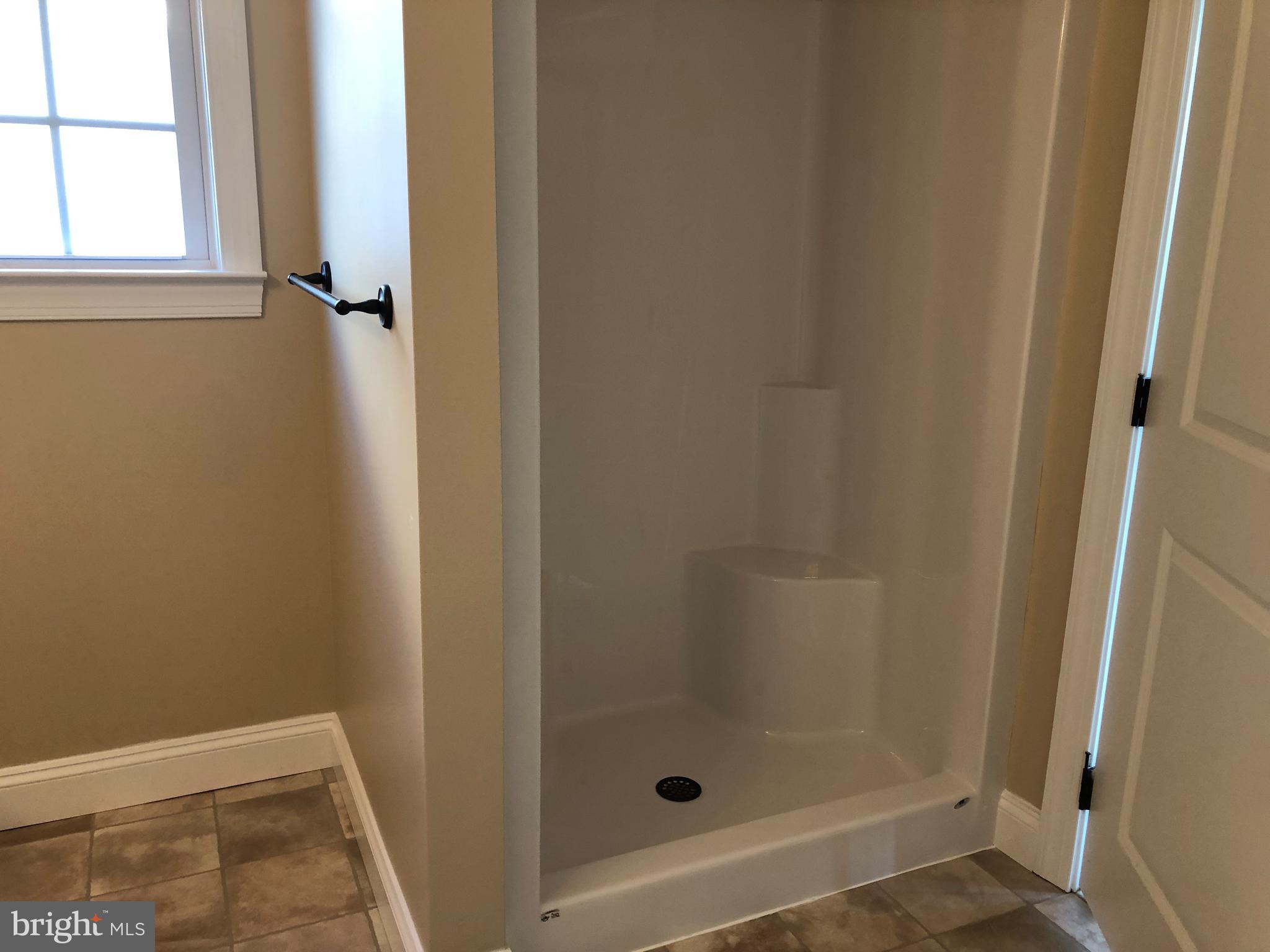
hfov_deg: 63.4
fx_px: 1027
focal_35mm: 28
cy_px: 476
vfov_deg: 49.7
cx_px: 635
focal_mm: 3.99
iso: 40
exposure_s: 1/17
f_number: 1.8
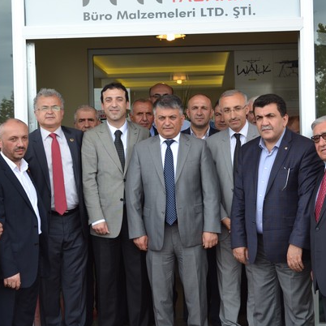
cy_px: 164
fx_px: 725
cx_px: 172
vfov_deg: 25.4
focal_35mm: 68
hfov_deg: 25.4
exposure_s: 1/125
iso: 220
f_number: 5.6
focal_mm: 32
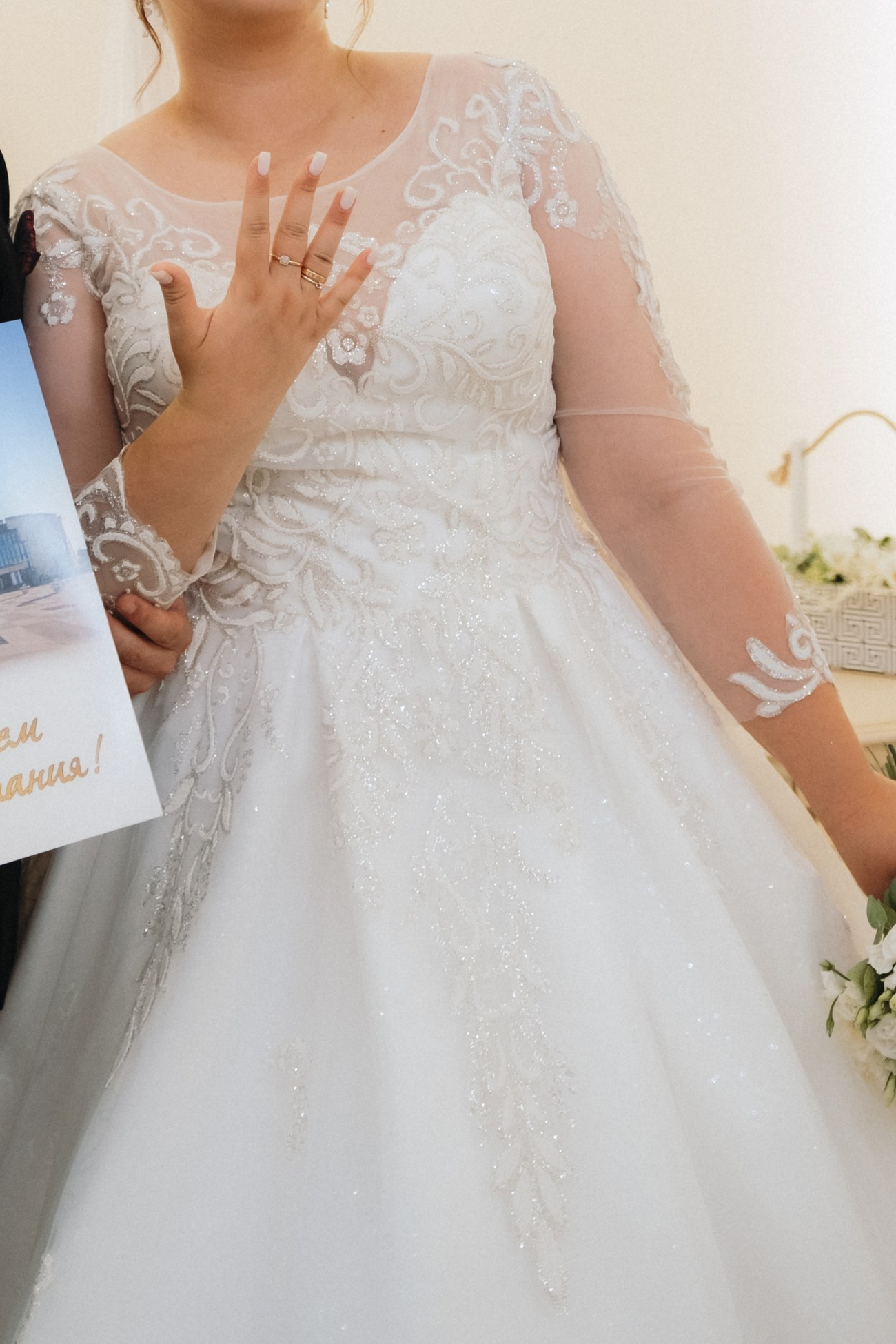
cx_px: 244
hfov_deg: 21.4
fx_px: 2352
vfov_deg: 30.5
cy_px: 130
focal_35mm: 63
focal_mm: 21
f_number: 1.8
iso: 400
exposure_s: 1/250
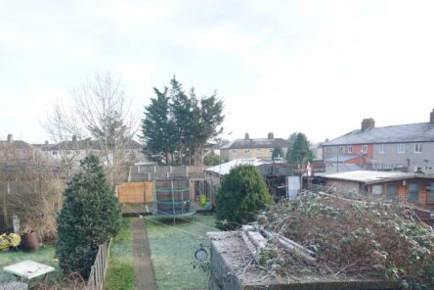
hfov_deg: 67.0
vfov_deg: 47.1
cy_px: 194
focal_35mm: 27
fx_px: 325
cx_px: 184
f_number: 4.5
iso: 500
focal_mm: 20
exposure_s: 1/400
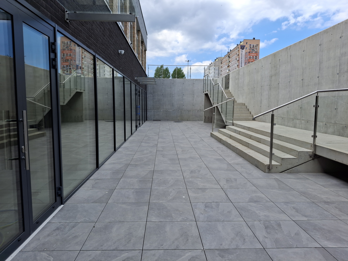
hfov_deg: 69.4
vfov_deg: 54.9
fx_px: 251
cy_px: 130
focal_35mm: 25
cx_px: 174
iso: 25
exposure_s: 1/863
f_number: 1.8
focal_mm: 4.69
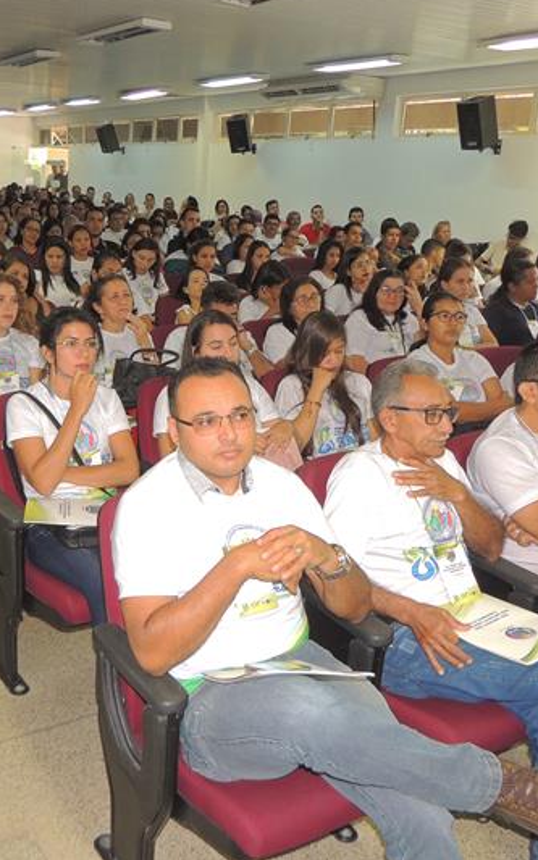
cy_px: 432
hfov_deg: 35.6
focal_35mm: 35
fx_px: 821
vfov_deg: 55.3
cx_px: 151
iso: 250
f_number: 3
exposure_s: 1/30
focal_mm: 4.3
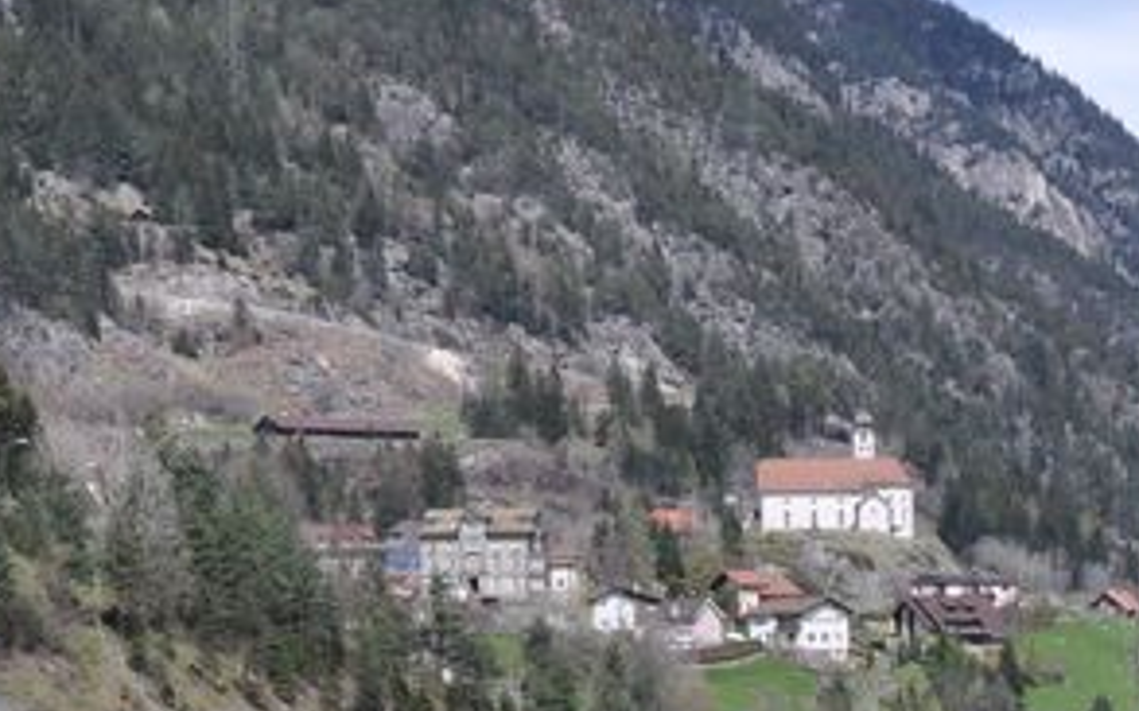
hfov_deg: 15.4
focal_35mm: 134
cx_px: 1065
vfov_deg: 9.5
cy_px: 1092
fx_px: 4152
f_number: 10
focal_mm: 25
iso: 250
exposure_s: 1/500
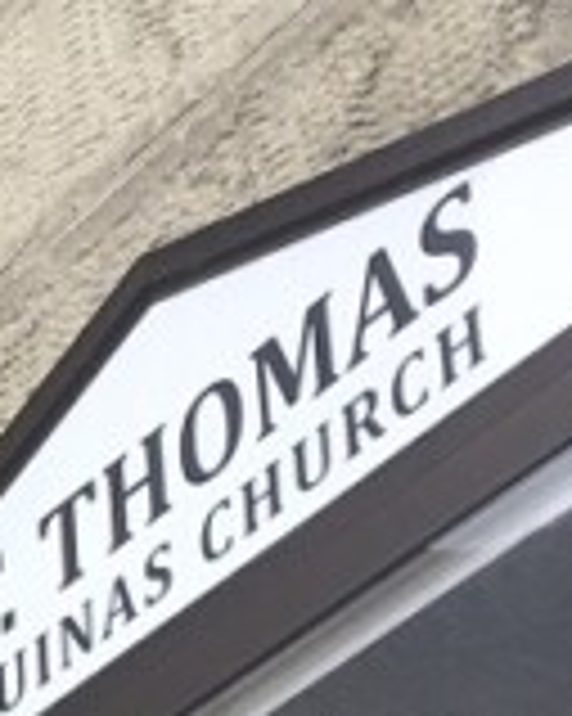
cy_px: 1036
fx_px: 3855
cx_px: -946
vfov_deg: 10.3
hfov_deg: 7.7
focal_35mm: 182
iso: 25
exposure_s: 1/297
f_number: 2.2
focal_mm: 4.15
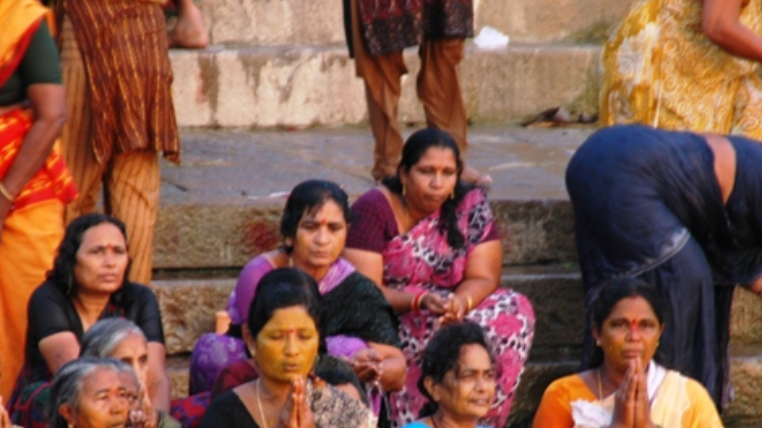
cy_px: 308
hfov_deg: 5.0
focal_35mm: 428
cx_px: 375
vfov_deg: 2.8
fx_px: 8645
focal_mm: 200
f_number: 6.3
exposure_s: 1/40
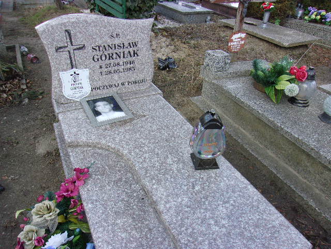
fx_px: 258
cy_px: 124
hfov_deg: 65.3
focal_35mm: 27
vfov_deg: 51.4
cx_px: 166
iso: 80
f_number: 3
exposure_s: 1/240
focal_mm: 4.9
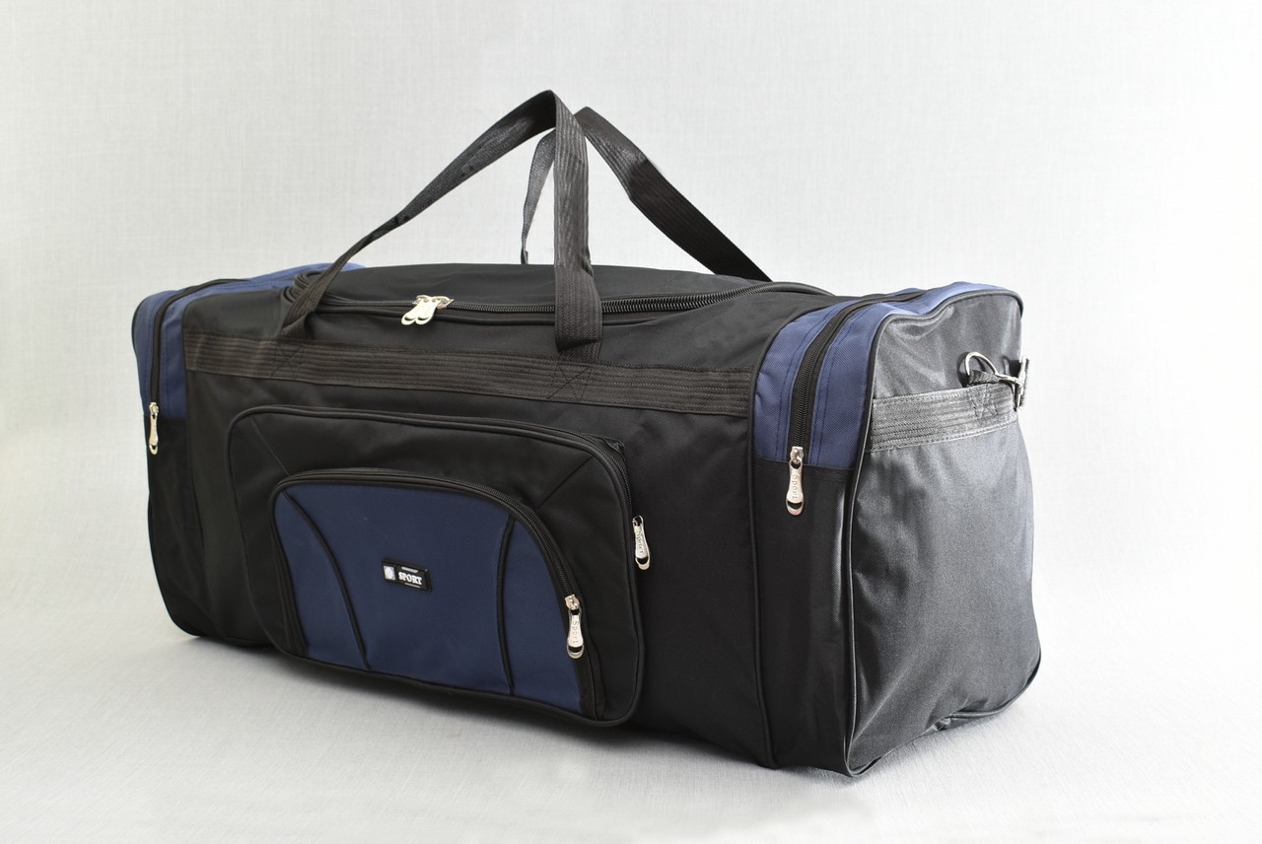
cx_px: 631
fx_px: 1632
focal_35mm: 46
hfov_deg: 42.3
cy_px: 422
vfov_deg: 29.0
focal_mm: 31
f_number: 7.1
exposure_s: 2
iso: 100
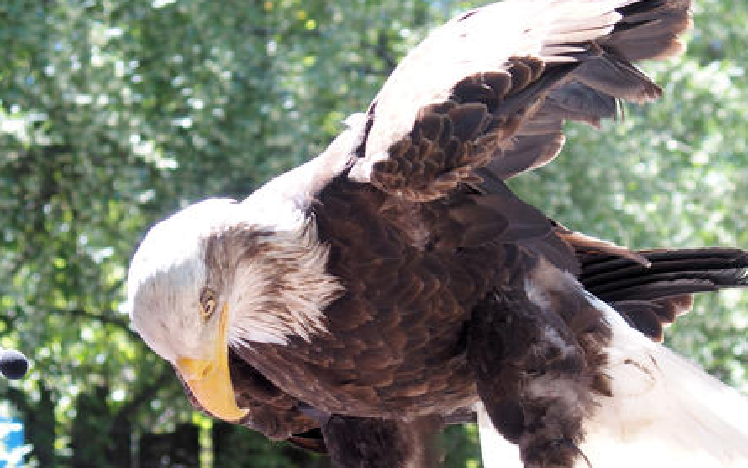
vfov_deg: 10.9
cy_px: 234
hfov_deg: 17.4
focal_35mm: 120
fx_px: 2446
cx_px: 373
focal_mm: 24
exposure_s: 1/200
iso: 100
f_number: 2.8
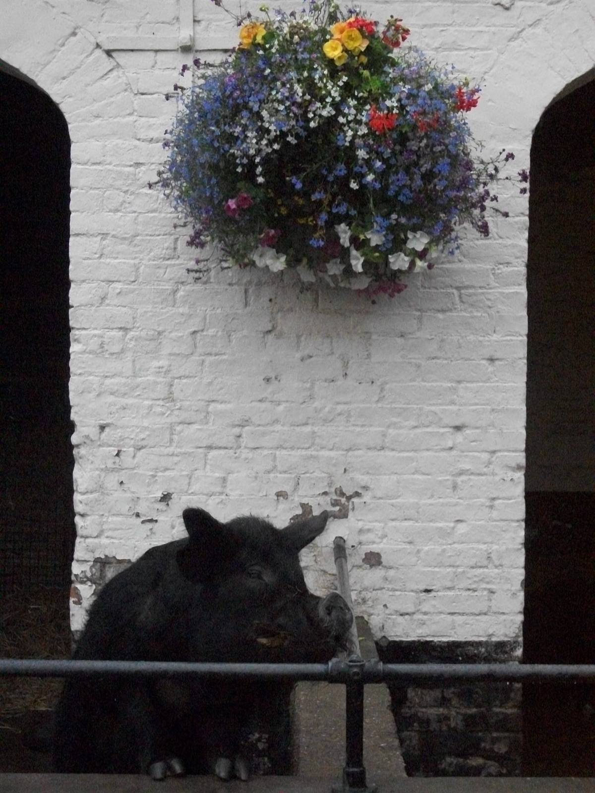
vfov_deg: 31.2
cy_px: 396
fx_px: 1421
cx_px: 298
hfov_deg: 23.7
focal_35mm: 62
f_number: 4.1
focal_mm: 11
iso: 800
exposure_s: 1/320
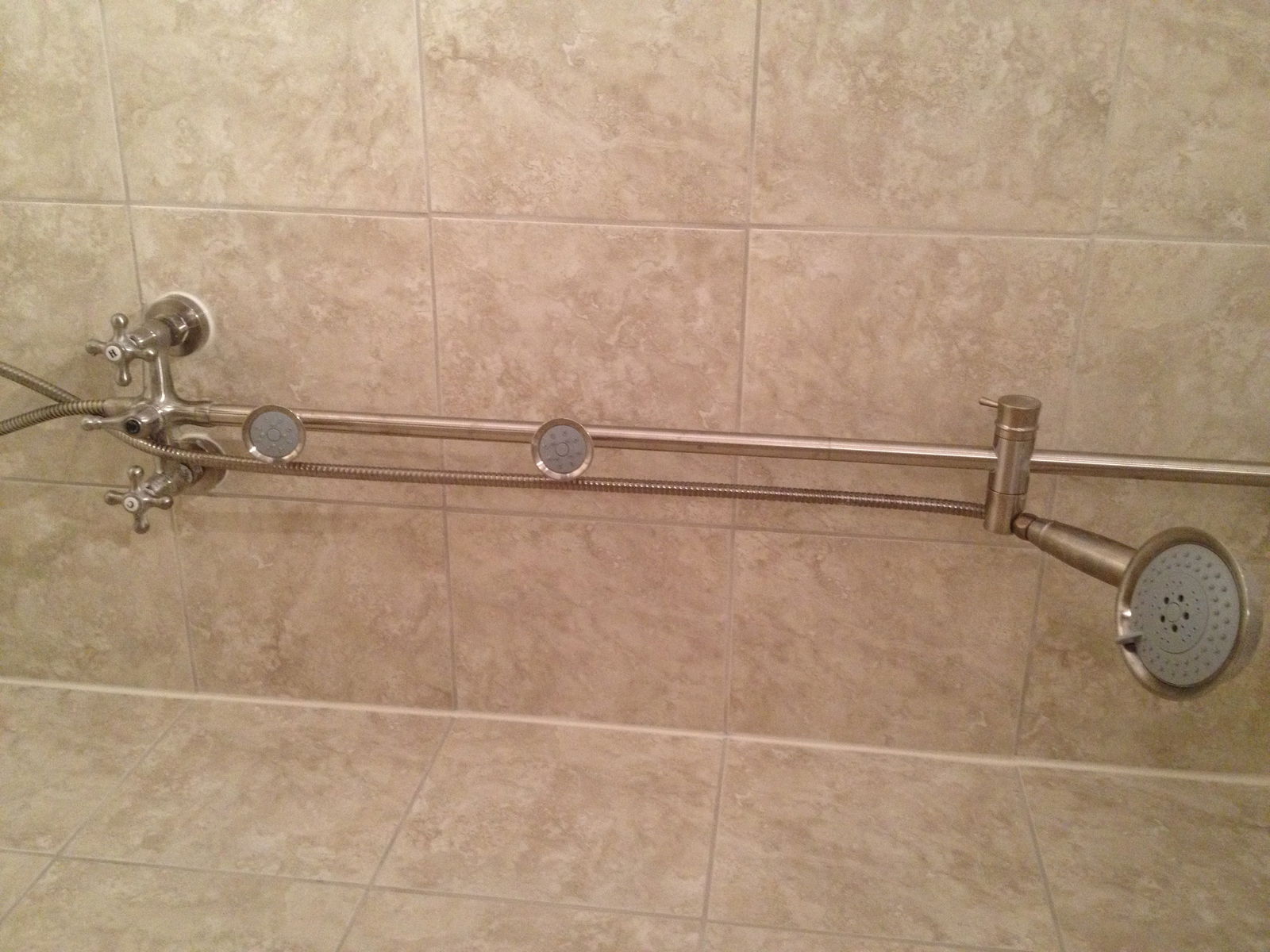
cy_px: 476
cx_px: 635
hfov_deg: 52.6
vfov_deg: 40.7
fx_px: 1284
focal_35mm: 35
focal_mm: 4.28
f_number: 2.4
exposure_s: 1/20
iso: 250
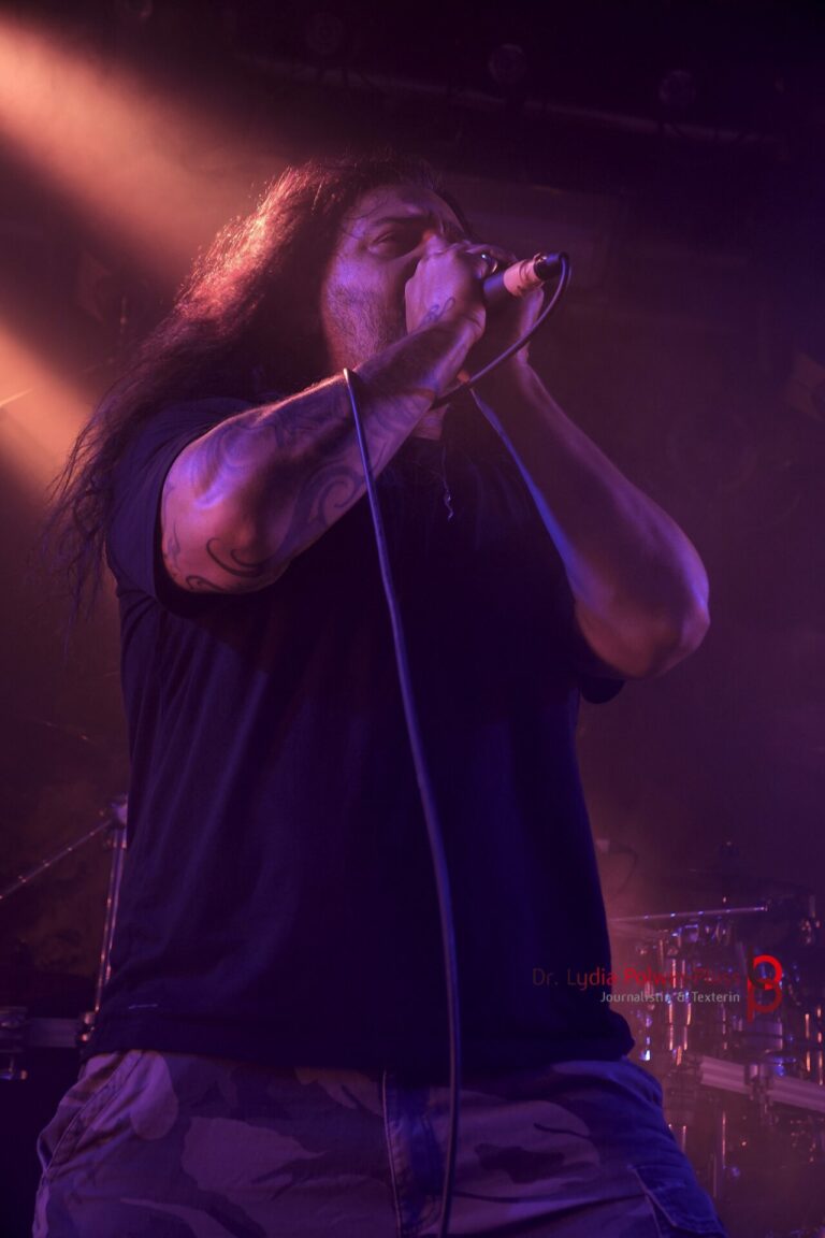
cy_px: 619
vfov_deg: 28.6
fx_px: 2423
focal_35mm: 70
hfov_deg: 19.3
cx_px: 412
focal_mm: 47
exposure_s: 1/80
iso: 500
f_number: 4.5
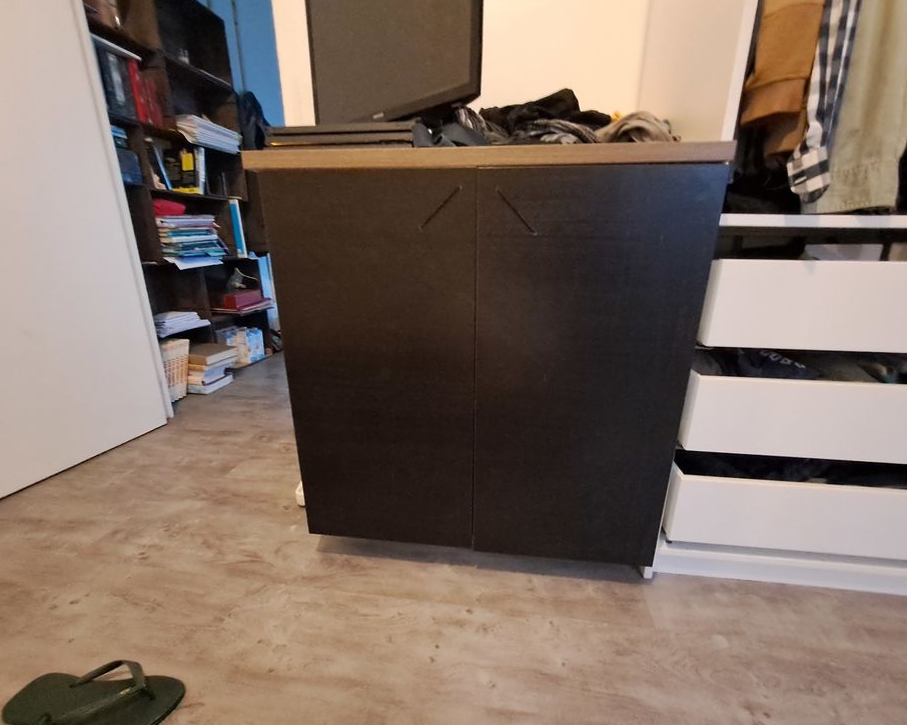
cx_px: 465
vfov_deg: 88.0
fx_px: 376
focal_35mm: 14
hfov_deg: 100.7
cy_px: 369
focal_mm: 1.42
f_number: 2.2
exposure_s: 1/20
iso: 640
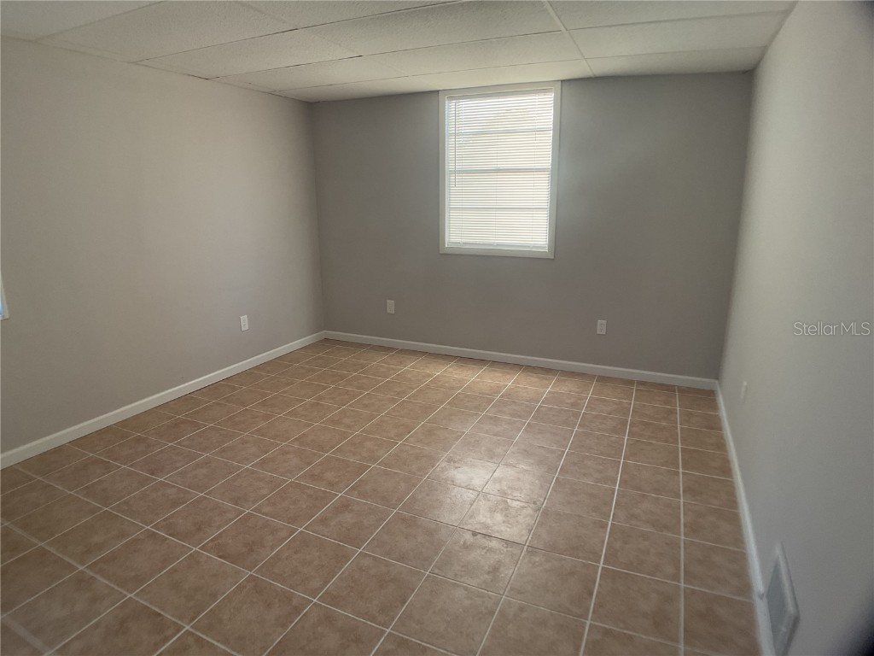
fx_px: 732
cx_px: 437
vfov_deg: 48.2
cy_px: 328
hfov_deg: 61.7
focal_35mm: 29
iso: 32
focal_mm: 3
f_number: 1.8
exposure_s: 1/120
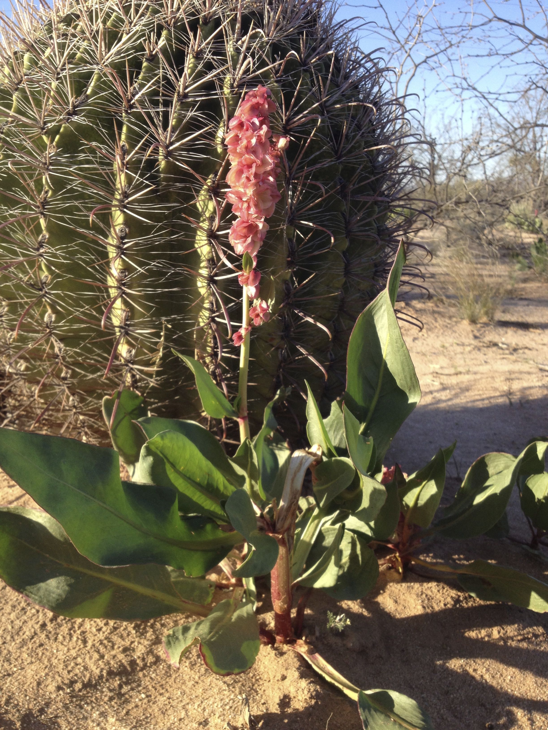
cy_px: 365
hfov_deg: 40.7
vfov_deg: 52.6
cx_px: 274
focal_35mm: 35
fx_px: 739
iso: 50
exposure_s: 1/673
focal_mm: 4.28
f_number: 2.4
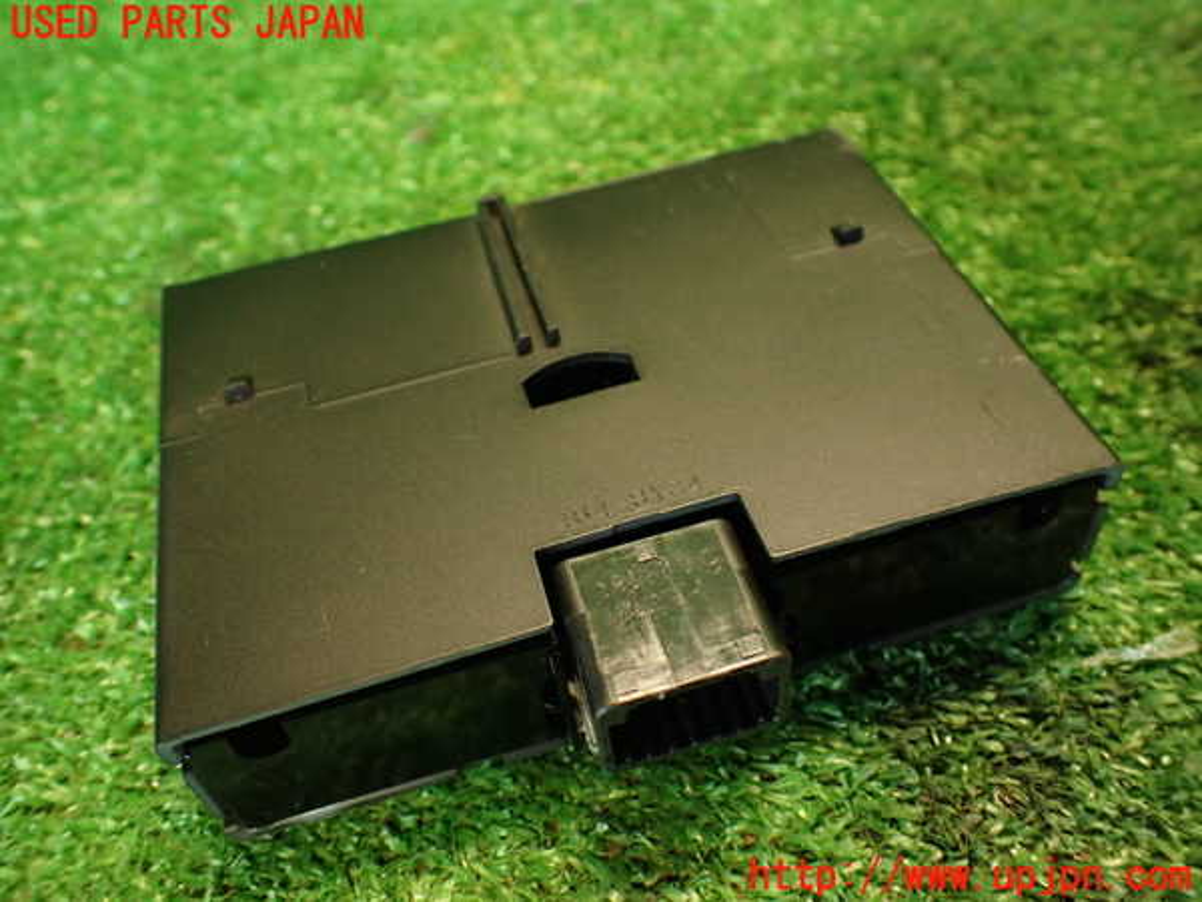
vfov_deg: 46.8
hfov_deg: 60.0
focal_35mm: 30
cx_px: 601
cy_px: 451
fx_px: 1042
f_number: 2.3
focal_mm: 5.4
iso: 500
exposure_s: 1/30
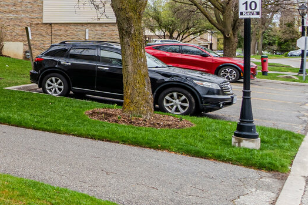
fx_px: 470
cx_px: -152
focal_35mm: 55
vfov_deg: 24.2
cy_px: 39
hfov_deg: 26.4
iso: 50
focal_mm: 10
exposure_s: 1/50
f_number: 7.1
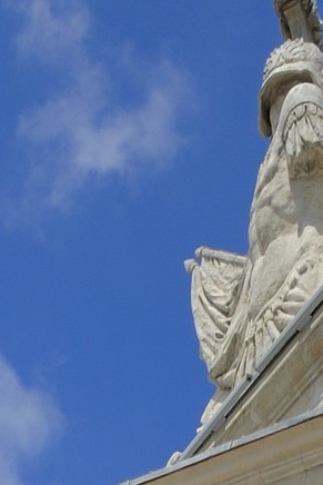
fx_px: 1775
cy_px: 1151
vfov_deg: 12.4
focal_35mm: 132
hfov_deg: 10.1
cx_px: -161
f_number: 16
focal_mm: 24
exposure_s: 1/160
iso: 200
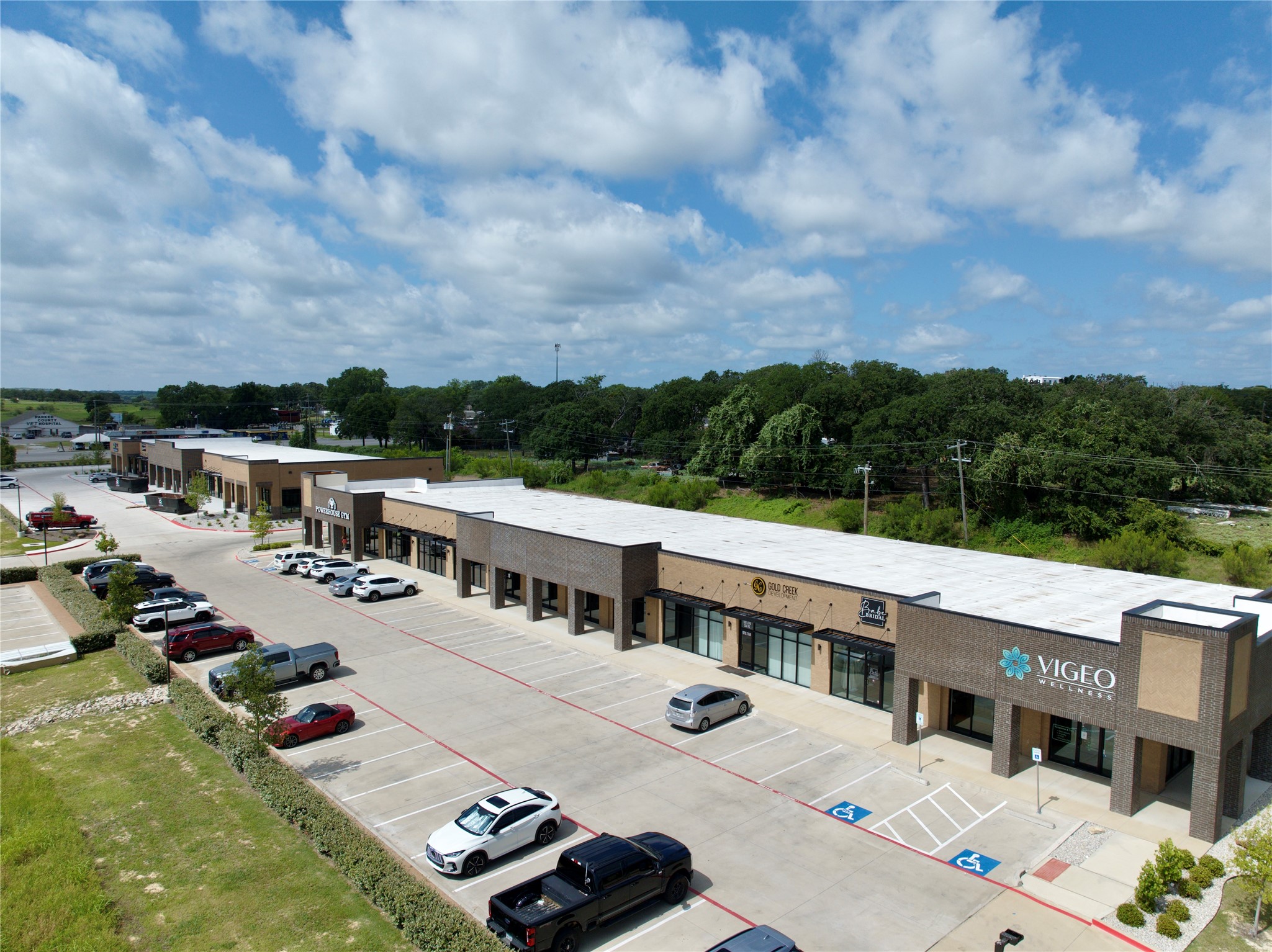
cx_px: 636
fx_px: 881
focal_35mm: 24
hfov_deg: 71.6
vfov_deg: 56.8
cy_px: 476
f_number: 2.8
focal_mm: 12.29
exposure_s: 1/2500
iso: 100
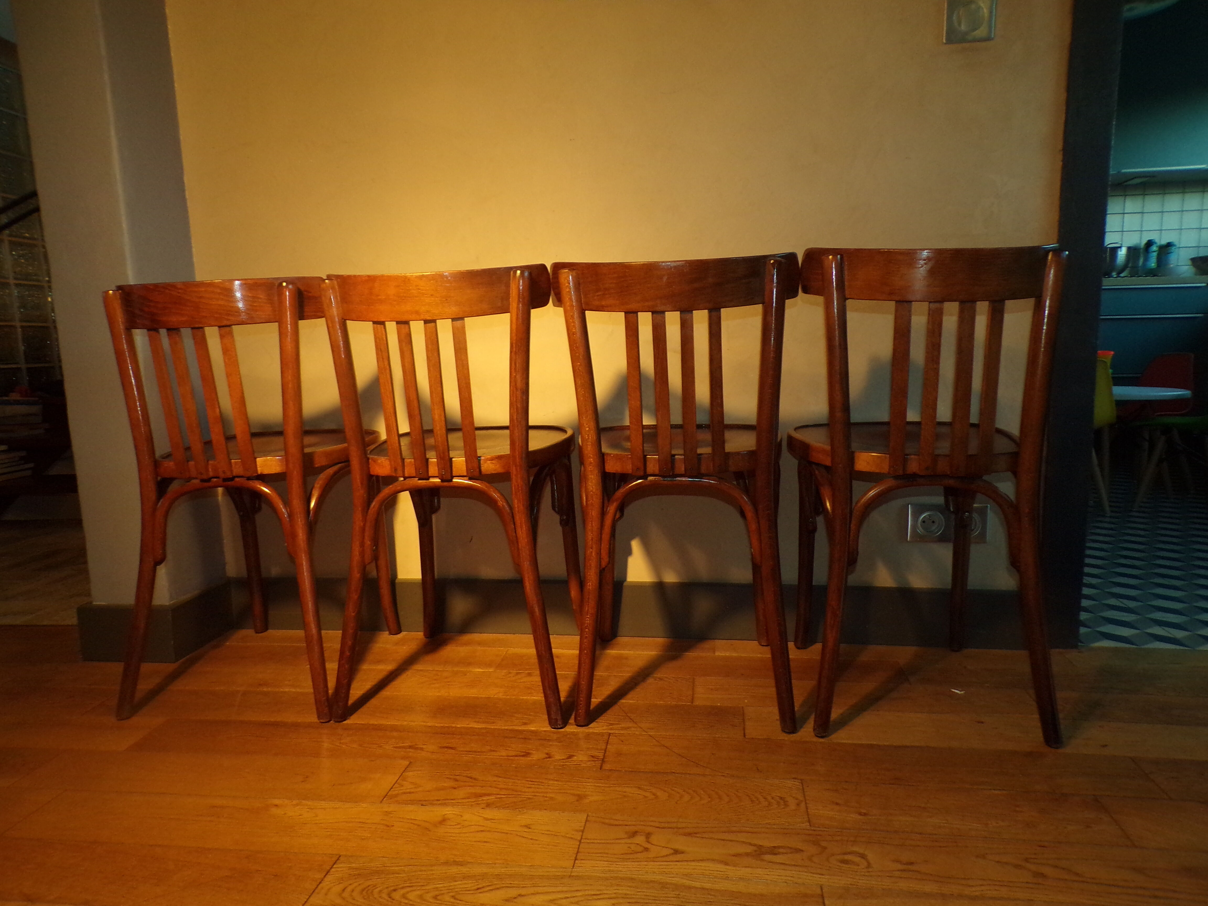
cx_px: 604
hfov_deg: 71.6
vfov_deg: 56.8
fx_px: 838
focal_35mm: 24
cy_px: 453
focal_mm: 4.3
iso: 200
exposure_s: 1/34
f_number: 3
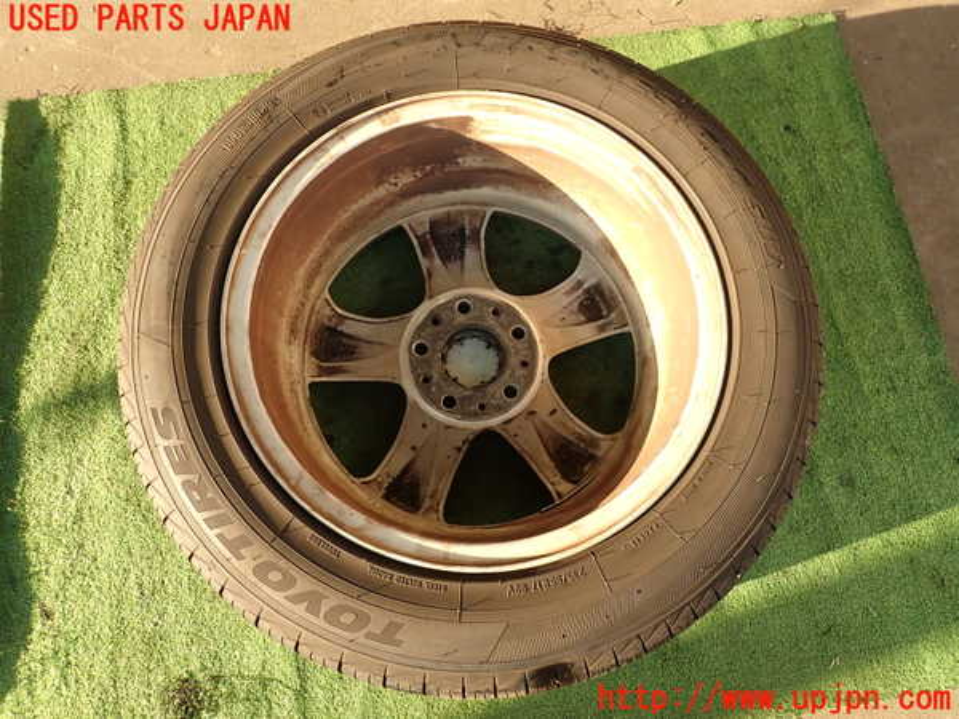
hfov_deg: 69.4
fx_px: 693
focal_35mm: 25
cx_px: 480
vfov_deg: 54.9
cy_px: 360
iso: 100
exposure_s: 1/160
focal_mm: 4.5
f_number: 2.8
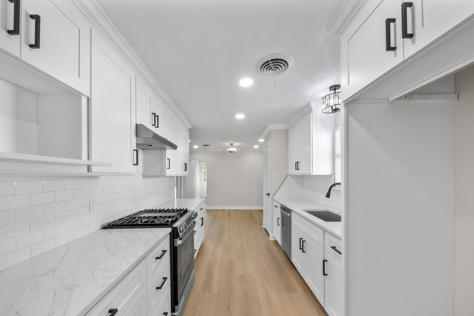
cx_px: 232
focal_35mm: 13
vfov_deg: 85.3
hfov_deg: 108.3
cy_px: 171
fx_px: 171
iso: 250
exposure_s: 1
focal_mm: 12
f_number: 9
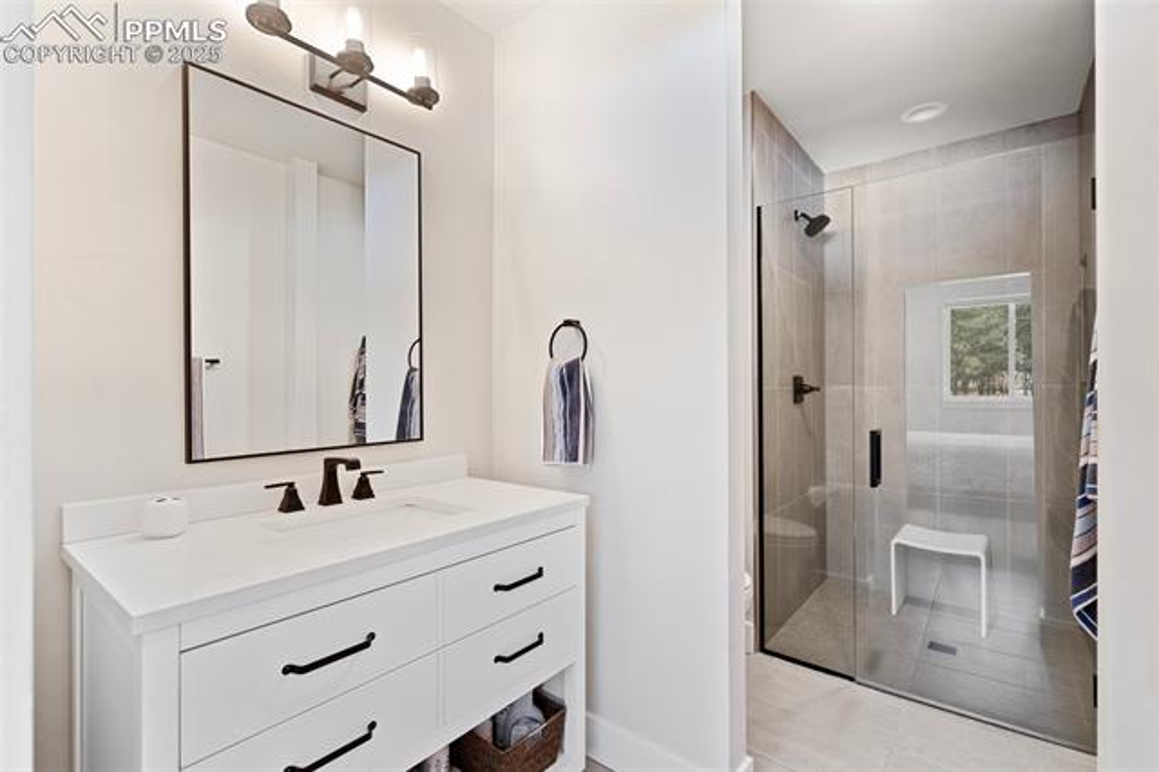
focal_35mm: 16
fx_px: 515
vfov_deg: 73.7
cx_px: 580
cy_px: 386
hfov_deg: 96.8
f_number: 6.7
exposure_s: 1/6
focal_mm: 16
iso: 500
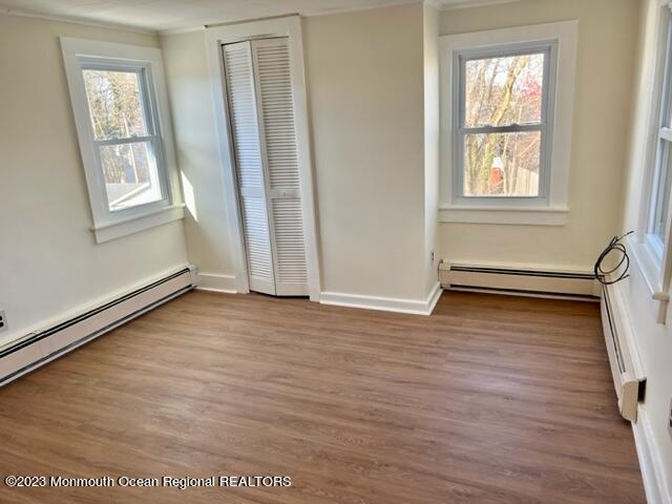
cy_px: 252
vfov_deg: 53.1
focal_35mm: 26
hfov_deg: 67.3
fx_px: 505
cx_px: 336
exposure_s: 1/140
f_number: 1.5
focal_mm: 5.7
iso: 40
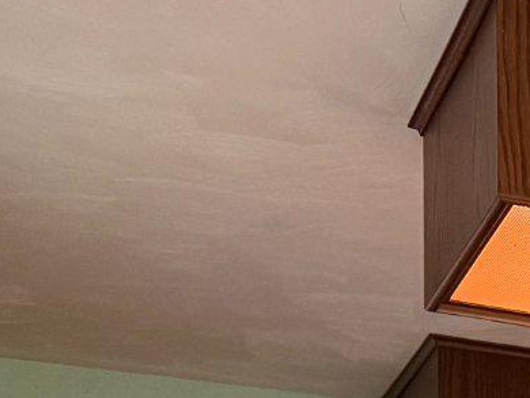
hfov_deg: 12.7
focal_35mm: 126
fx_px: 1930
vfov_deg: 10.6
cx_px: 1211
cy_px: 838
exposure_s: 1/60
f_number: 1.78
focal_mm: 6.76
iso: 320
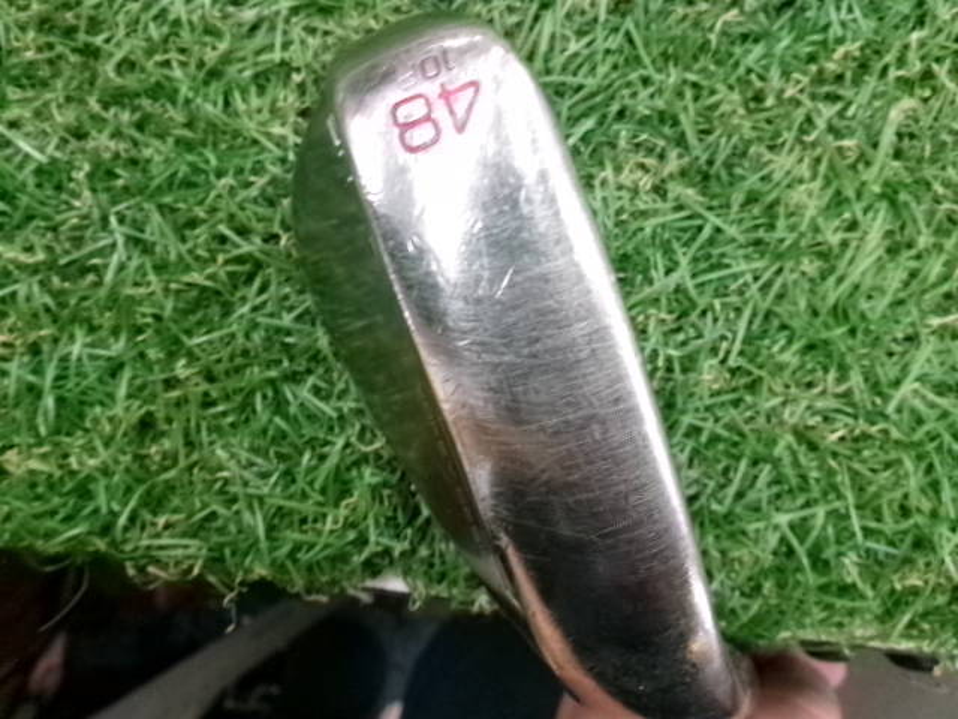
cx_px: 479
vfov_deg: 49.7
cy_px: 360
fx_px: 775
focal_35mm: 28
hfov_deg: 63.4
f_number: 3.9
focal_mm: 5.1
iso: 800
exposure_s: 1/34
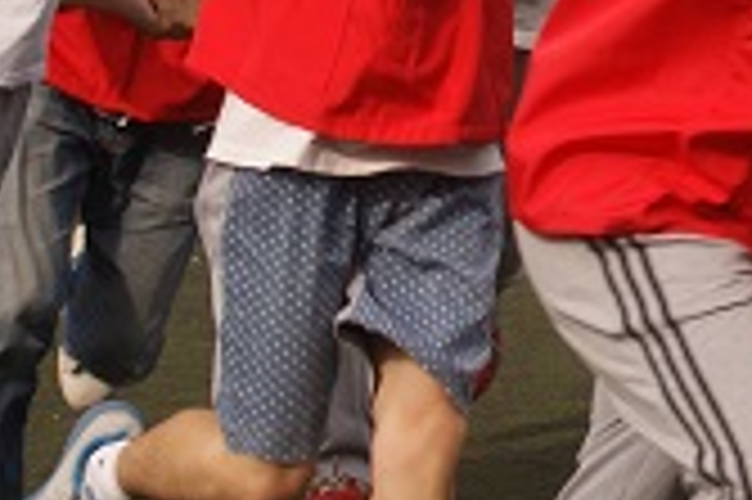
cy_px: -137
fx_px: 5989
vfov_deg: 4.8
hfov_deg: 7.1
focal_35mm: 287
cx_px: 964
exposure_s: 1/250
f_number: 7.1
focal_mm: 40
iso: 100
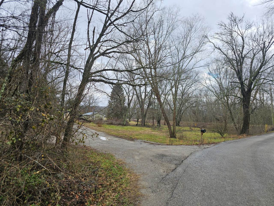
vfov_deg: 58.9
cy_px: 103
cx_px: 137
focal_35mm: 23
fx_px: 182
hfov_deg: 73.9
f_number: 1.7
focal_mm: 6.3
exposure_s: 1/255
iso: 10
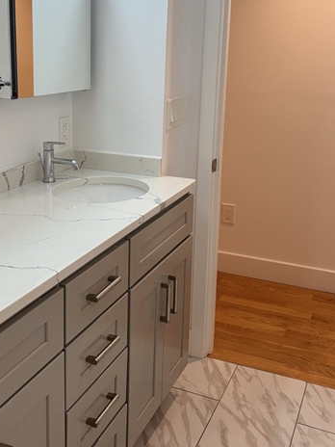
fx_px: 555
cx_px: 108
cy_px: 170
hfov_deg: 33.3
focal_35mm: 43
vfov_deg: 43.5
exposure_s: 1/120
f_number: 1.6
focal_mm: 5.96
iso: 100
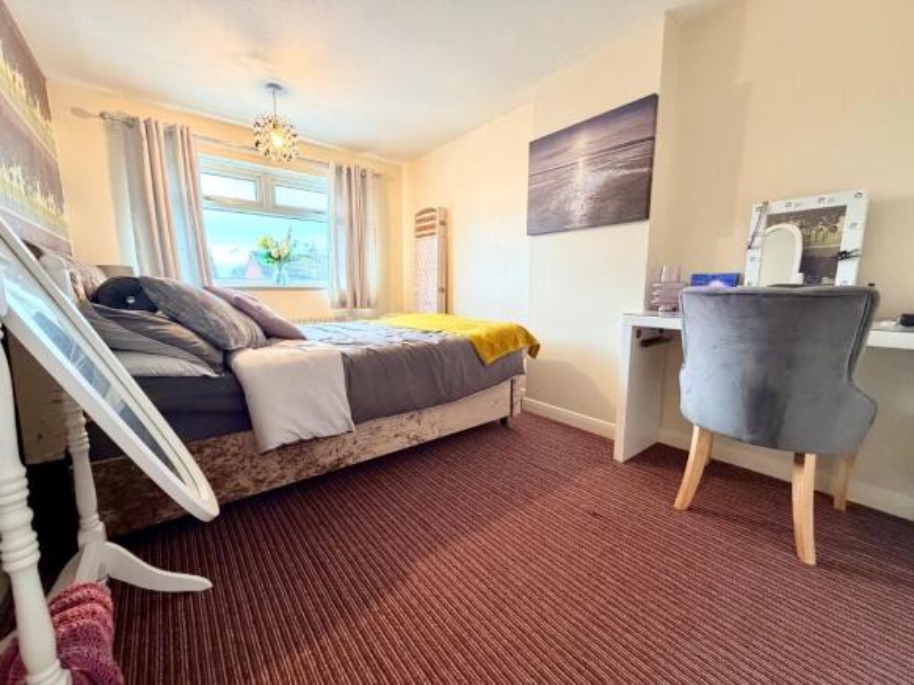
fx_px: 370
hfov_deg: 102.1
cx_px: 457
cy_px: 342
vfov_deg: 85.7
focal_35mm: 14
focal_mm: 2.22
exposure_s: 1/88
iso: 320
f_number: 2.2
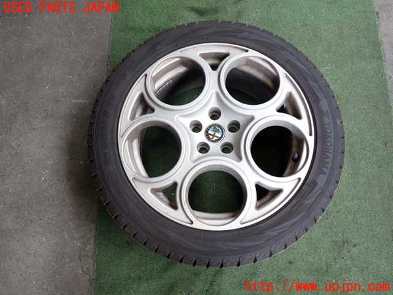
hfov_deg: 60.0
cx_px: 196
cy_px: 148
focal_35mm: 30
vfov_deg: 46.8
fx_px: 341
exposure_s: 1/125
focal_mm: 5.4
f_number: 2.3
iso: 160
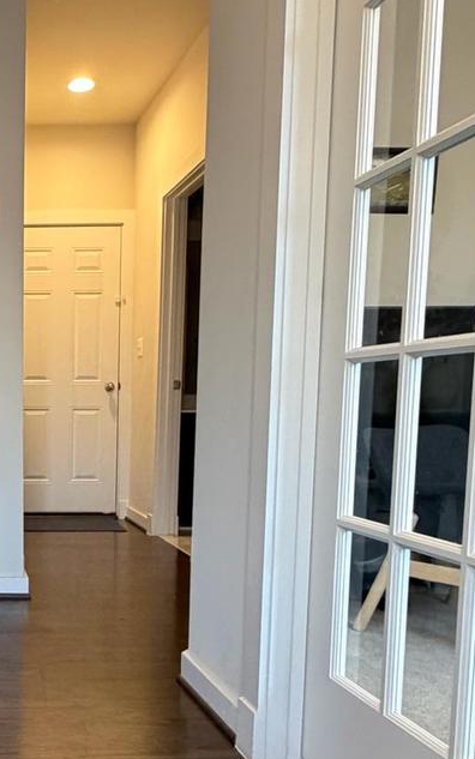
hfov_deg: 30.9
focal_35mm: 36
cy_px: 477
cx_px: -68
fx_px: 745
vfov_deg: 53.4
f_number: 2.2
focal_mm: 2.22
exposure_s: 1/60
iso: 640
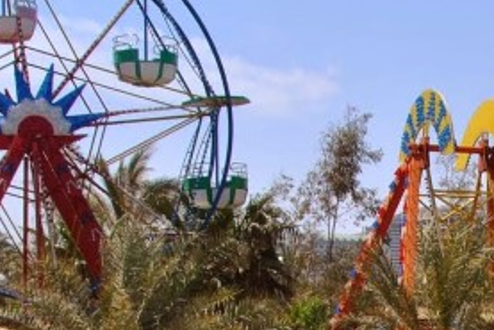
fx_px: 1538
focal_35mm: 112
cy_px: 457
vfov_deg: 11.8
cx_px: 630
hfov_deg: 17.2
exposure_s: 1/320
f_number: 9
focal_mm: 18
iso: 100
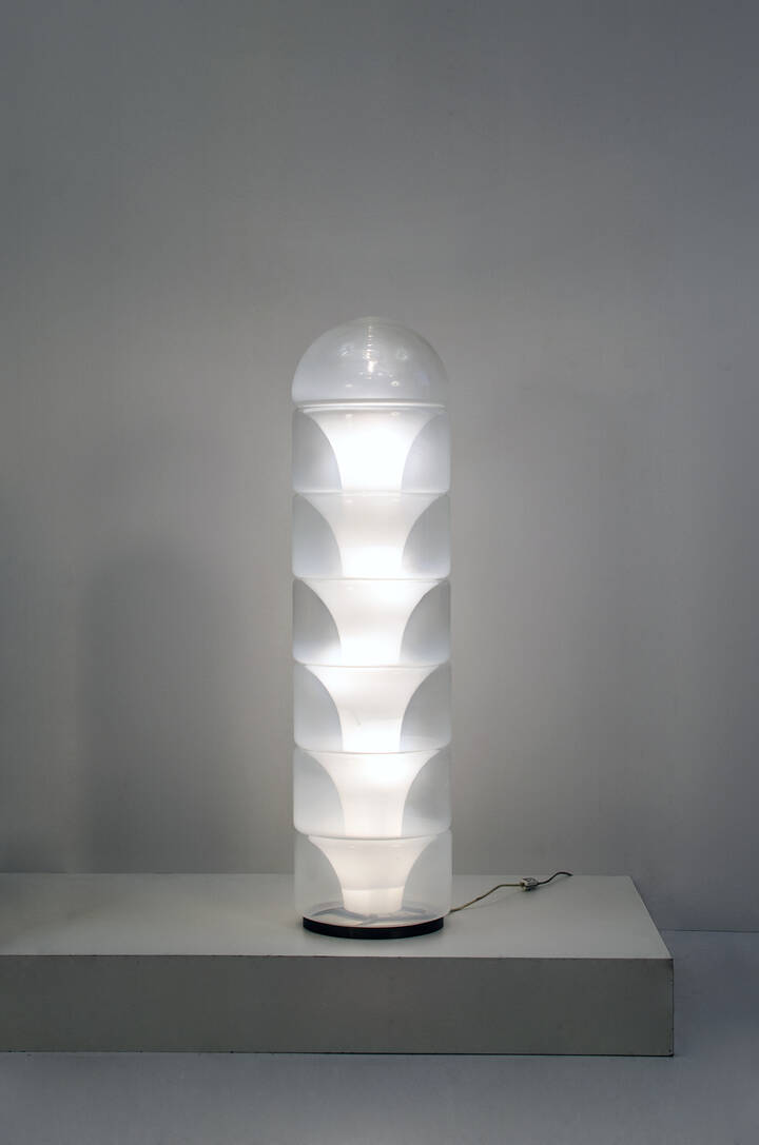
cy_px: 572
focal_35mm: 52
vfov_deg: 37.9
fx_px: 1668
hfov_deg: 25.6
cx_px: 380
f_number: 7.1
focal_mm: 35
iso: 100
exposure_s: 1/15
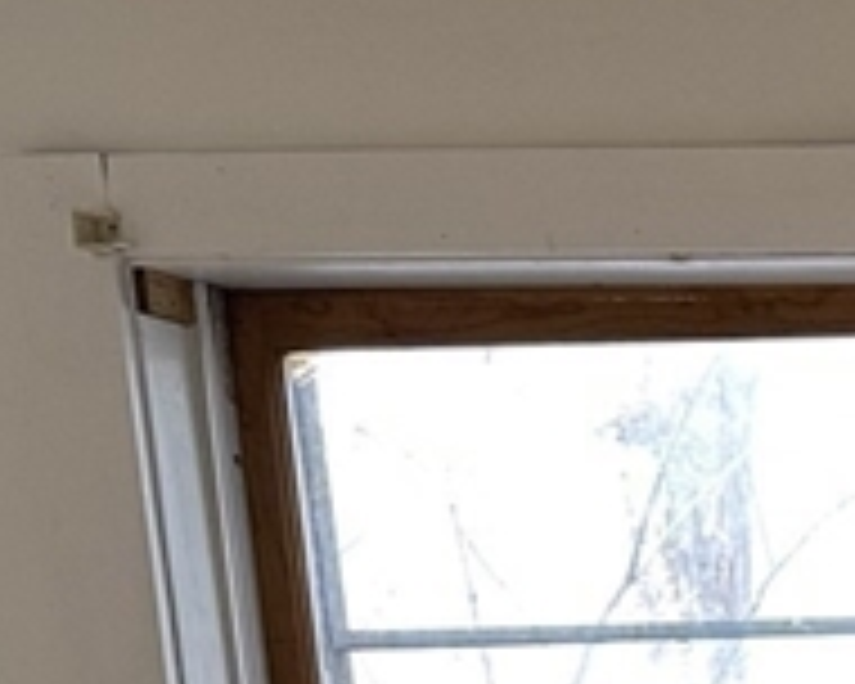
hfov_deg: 11.9
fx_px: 3188
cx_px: 2133
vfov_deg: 11.0
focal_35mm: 126
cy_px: 1444
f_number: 1.78
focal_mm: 6.86
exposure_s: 1/60
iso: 125
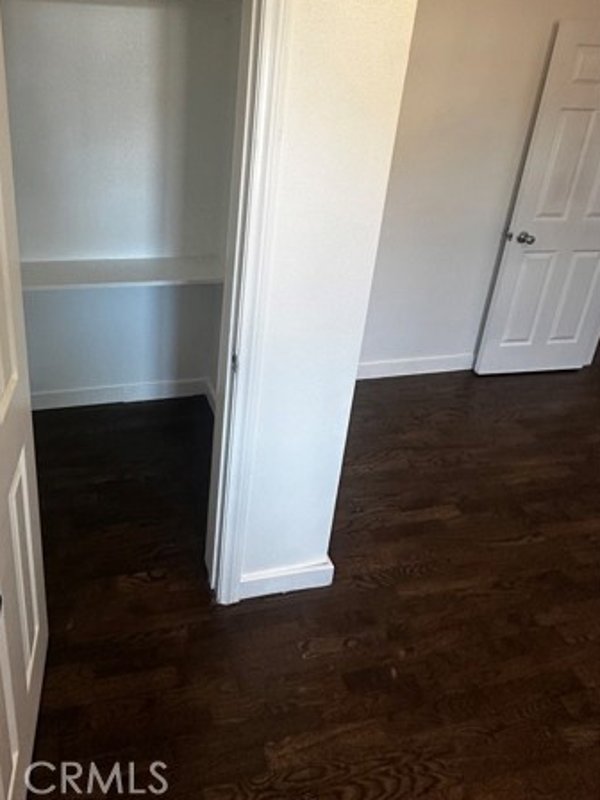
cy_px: 232
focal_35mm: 20
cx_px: 179
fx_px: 462
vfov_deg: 77.5
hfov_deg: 63.5
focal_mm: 2.22
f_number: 2.2
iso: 200
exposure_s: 1/120
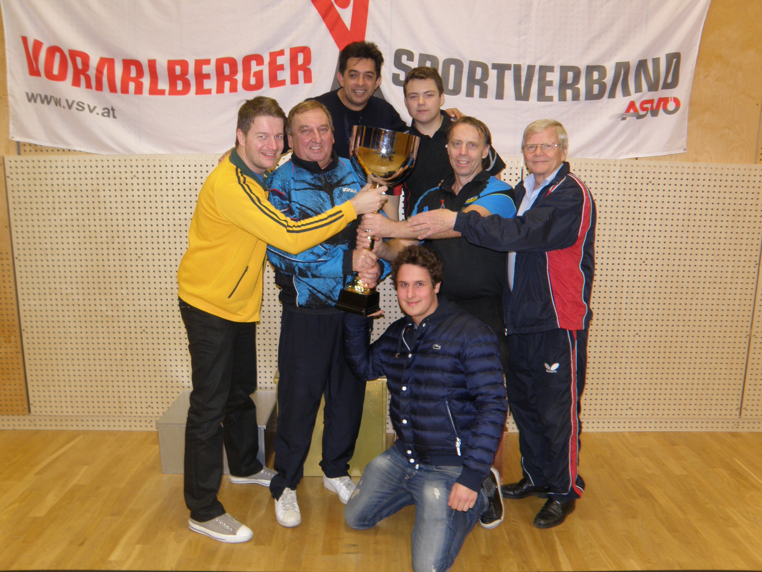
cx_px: 381
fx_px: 638
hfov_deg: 61.7
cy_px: 286
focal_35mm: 29
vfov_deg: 48.2
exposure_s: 1/30
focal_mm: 5.18
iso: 100
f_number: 3
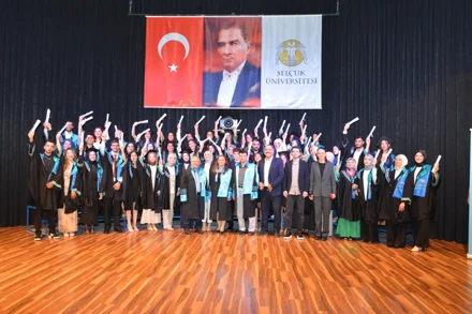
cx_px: 236
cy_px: 157
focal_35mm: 32
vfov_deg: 41.1
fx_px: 419
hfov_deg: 58.7
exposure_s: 1/60
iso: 1600
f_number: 8
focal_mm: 32
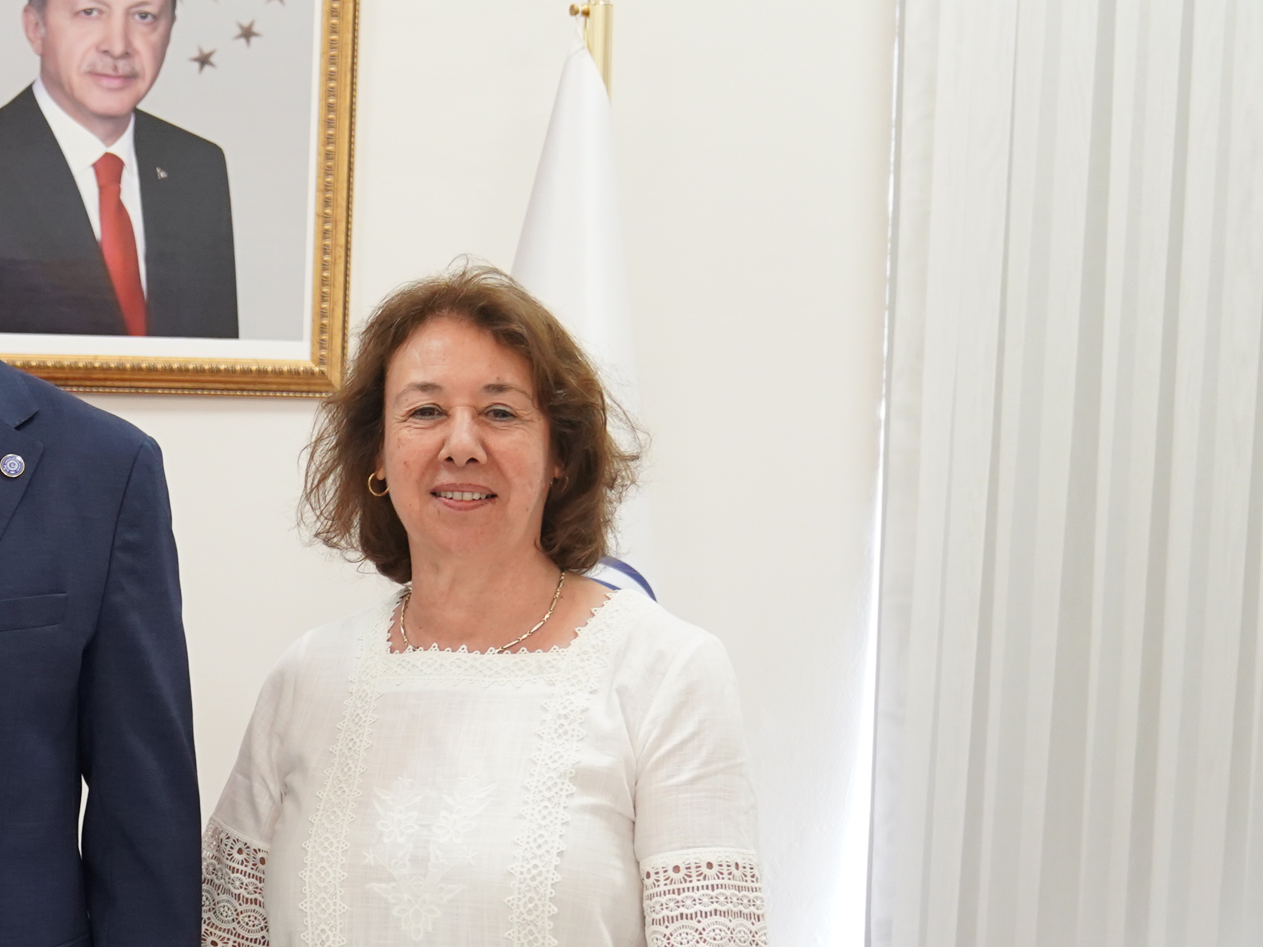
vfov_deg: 18.3
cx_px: -138
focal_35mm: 80
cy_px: 699
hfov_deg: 22.9
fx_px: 2919
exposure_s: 1/125
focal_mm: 29
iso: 1600
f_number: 3.2
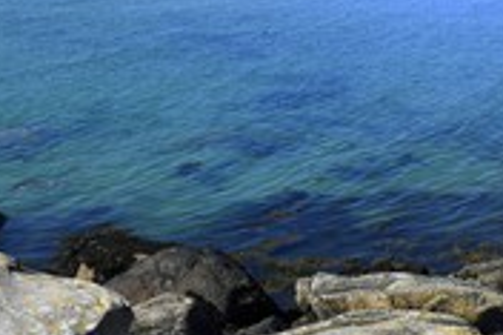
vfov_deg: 20.3
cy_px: 149
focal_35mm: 67
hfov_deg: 27.9
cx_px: 532
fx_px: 935
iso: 200
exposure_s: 1/320
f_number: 11
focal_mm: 28
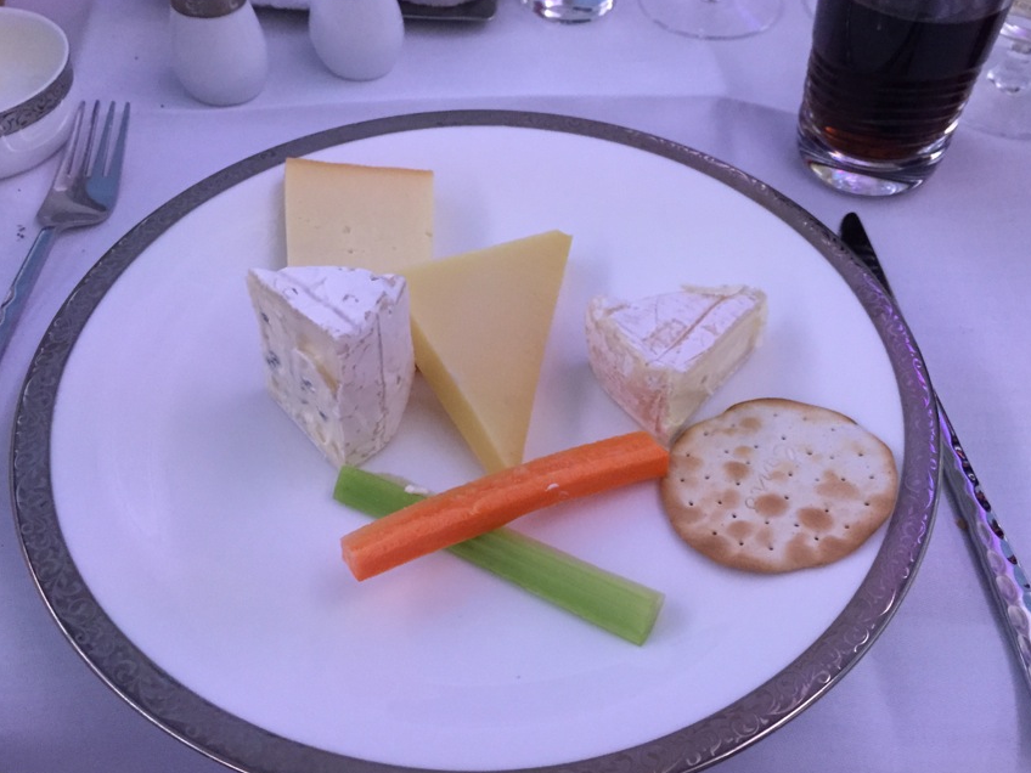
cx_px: 540
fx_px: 1042
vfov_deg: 40.7
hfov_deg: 52.6
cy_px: 393
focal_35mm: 35
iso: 250
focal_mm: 4.15
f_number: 2.2
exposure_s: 1/30
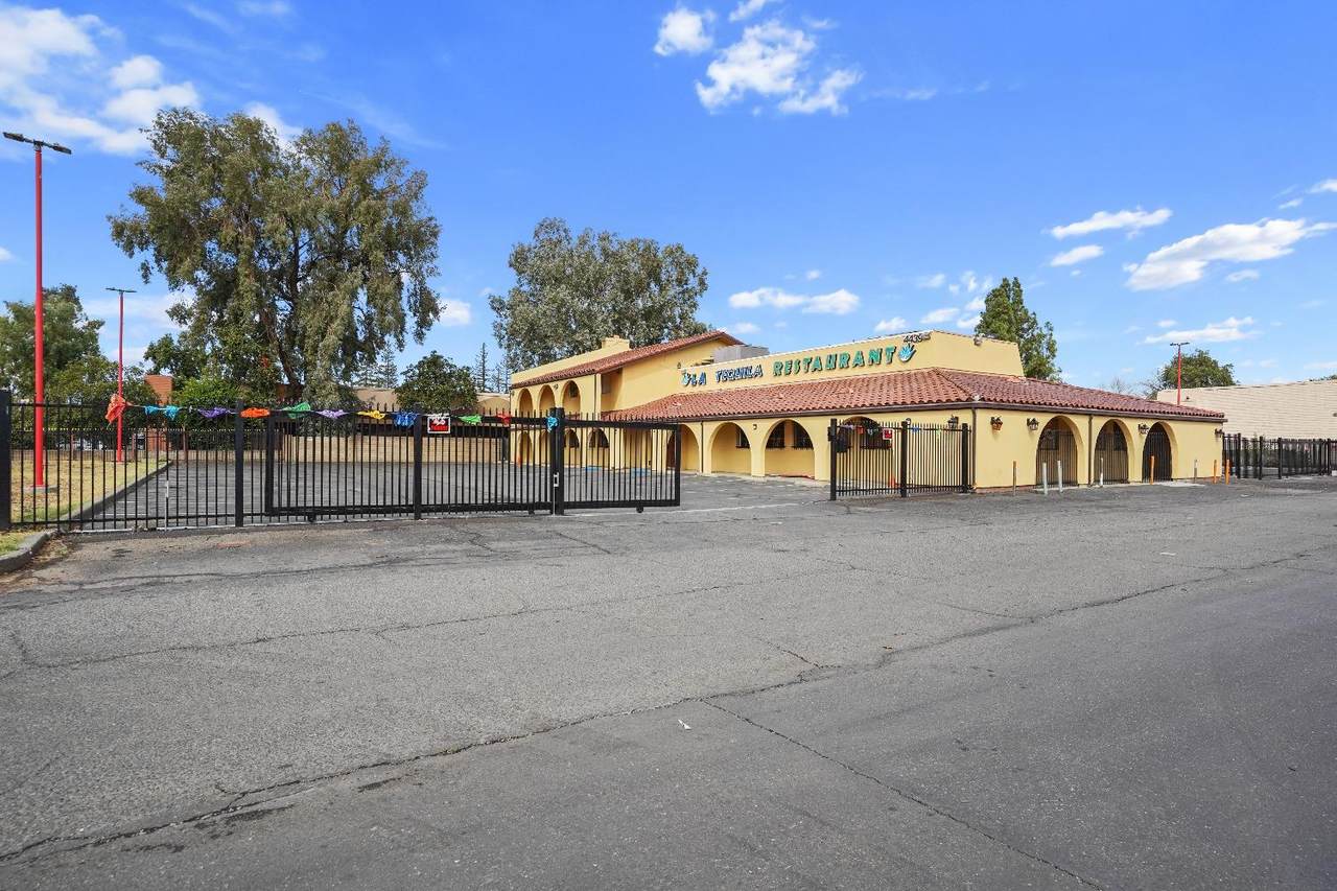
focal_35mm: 18
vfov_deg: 67.4
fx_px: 668
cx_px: 668
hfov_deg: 90.0
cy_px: 446
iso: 400
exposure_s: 1/800
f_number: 8
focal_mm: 18
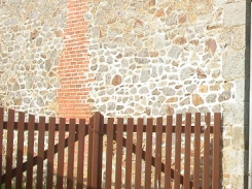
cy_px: 0
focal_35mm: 106
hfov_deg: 17.5
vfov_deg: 13.7
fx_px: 771
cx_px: 323
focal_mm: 7.85
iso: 100
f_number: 6
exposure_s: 1/184
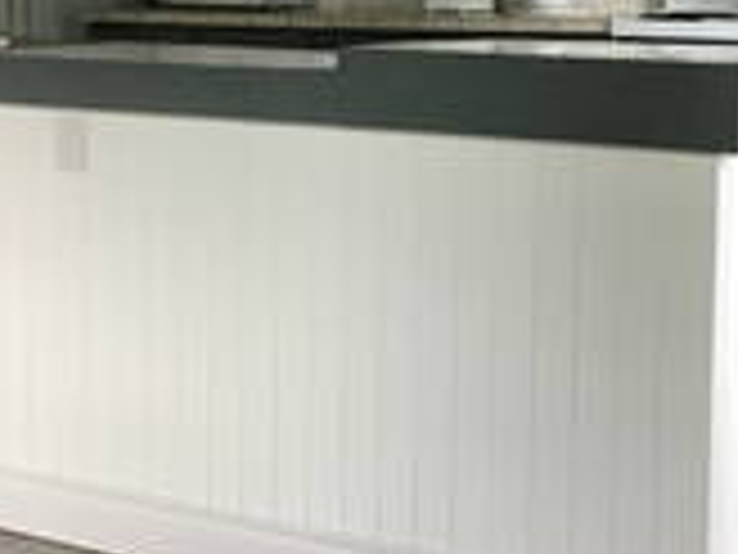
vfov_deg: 21.4
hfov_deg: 28.5
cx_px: 405
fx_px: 1450
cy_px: 131
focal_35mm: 68
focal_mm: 3.3
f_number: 2.4
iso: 40
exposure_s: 1/30
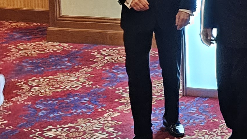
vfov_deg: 10.0
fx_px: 766
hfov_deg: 15.7
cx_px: 440
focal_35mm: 117
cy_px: -71
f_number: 1.7
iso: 640
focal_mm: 6.3
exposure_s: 1/120
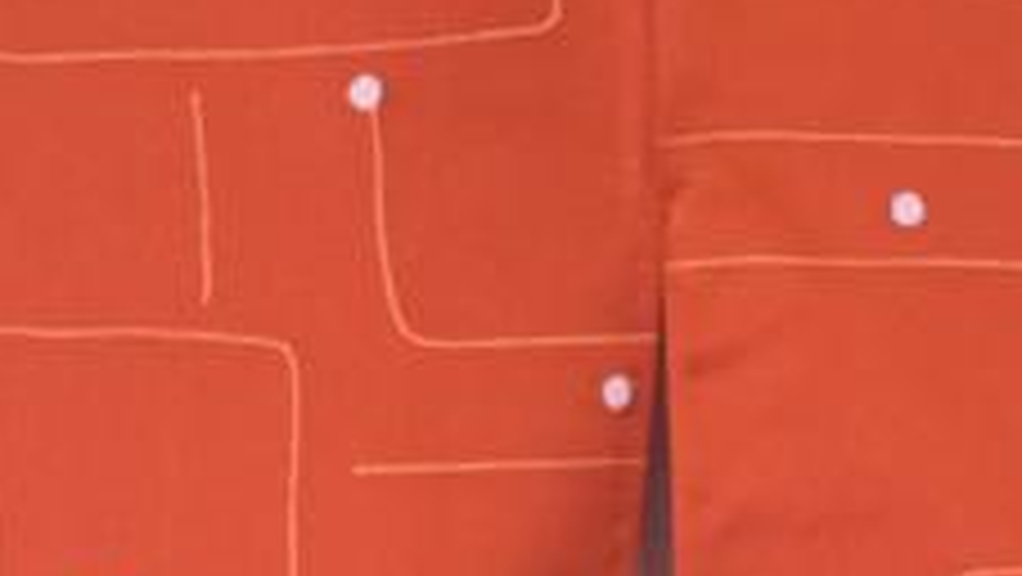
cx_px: 630
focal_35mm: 786
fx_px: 21326
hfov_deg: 2.7
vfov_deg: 1.5
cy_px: 232
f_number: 5.6
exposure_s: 1/60
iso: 900
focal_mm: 105
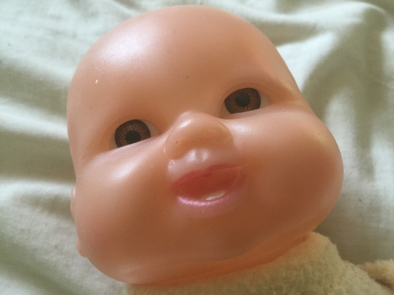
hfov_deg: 58.4
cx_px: 197
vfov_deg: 45.4
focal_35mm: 31
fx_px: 353
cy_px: 148
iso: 100
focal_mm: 3.3
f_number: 2.4
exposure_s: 1/33
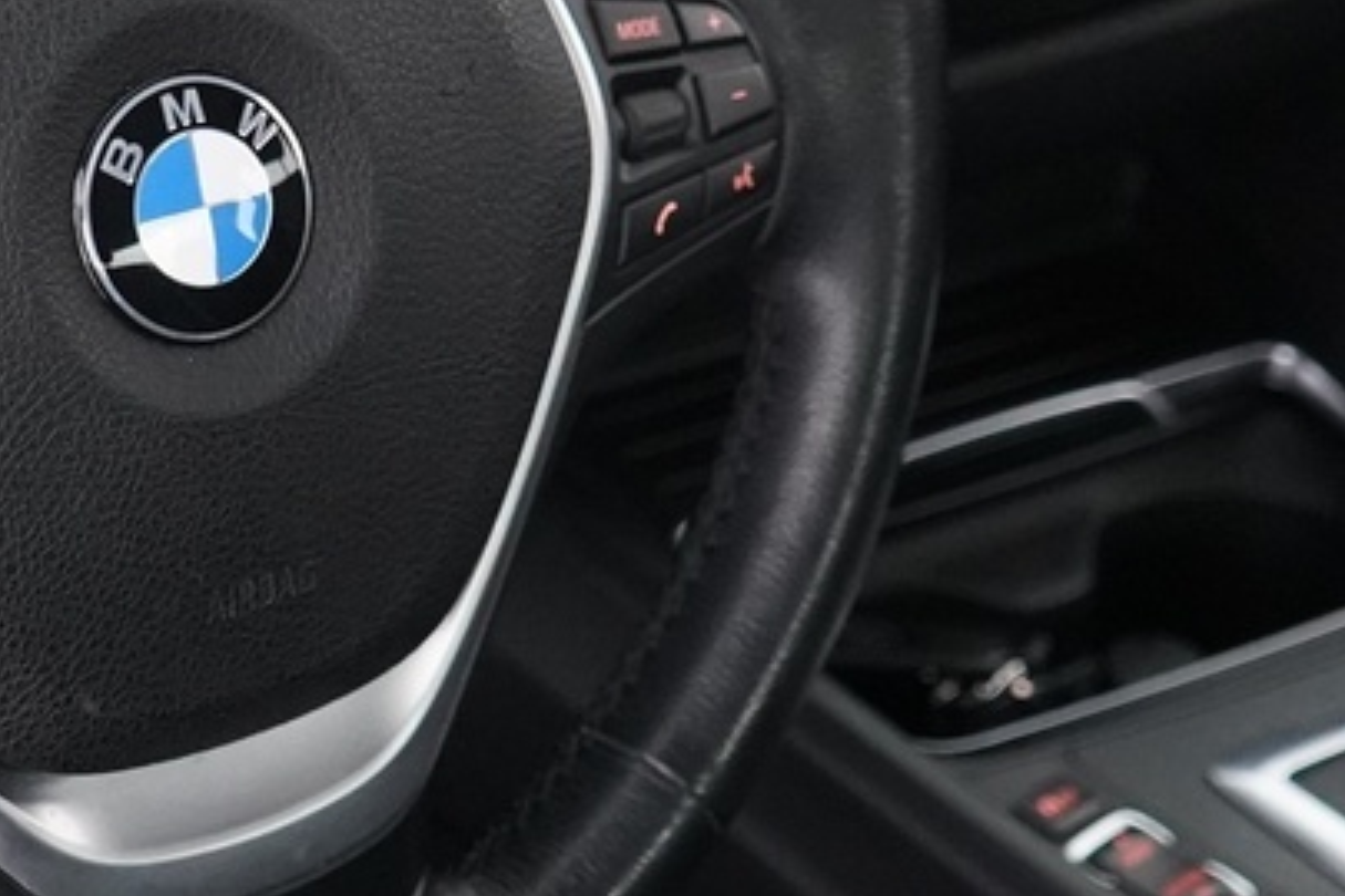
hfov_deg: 18.2
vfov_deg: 12.2
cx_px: 428
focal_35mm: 112
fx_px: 4184
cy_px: 279
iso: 5000
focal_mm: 28
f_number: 3.5
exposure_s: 1/50
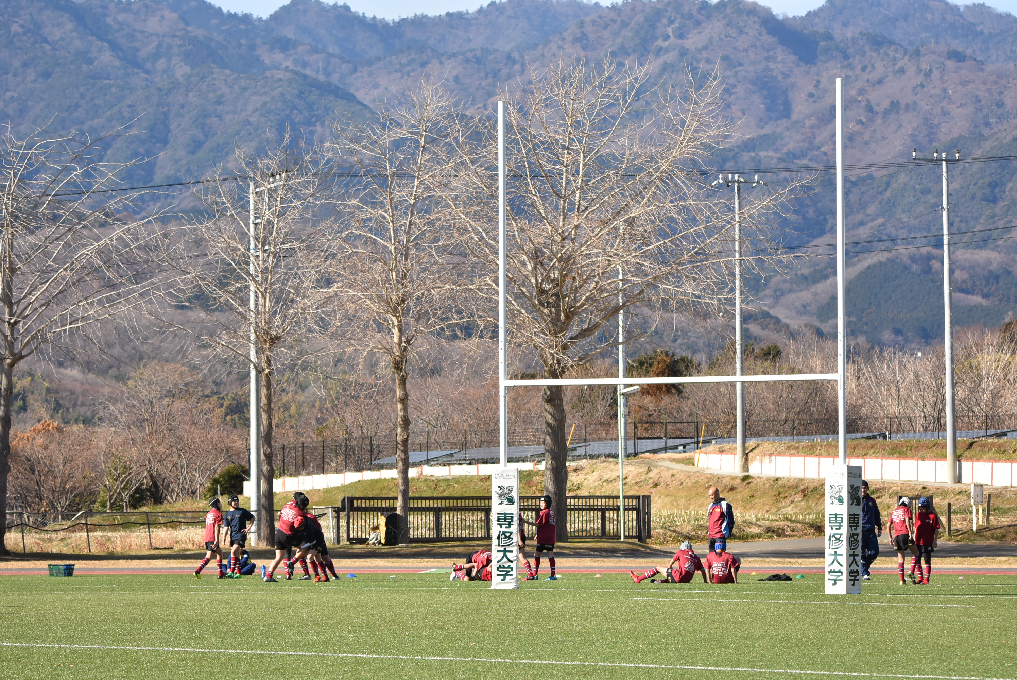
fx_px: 4241
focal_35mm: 150
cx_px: 508
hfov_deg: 13.7
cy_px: 340
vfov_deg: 9.2
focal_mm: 100
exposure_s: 1/1250
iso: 320
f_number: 5
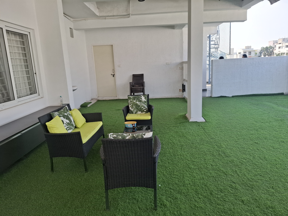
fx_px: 191
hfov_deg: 73.9
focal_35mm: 23
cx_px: 144
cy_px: 108
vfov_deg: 58.9
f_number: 1.8
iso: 50
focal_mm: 5.54
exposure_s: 1/460
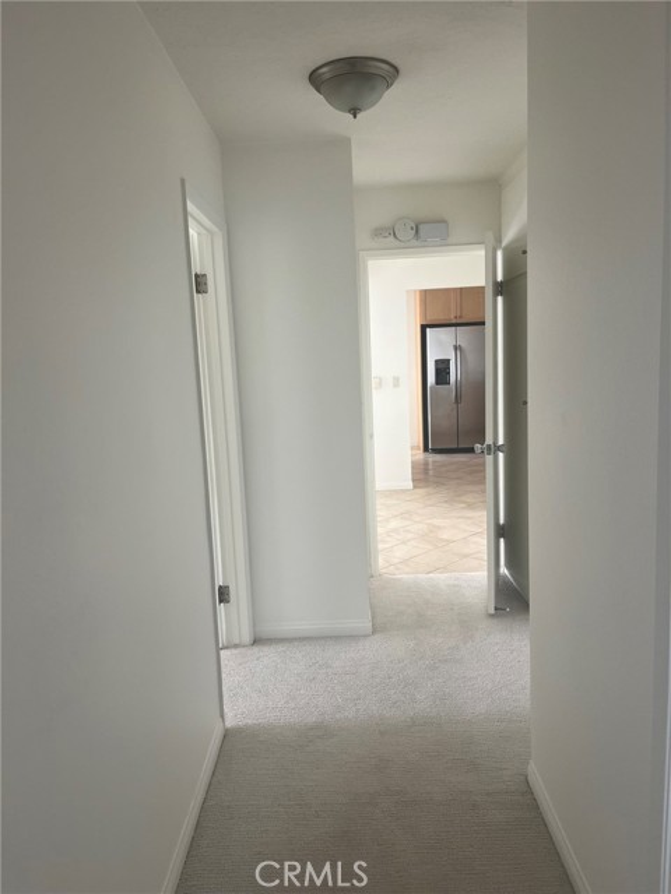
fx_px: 672
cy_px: 447
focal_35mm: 26
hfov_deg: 53.1
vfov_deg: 67.3
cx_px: 336
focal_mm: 5.1
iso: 100
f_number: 1.6
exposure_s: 1/121
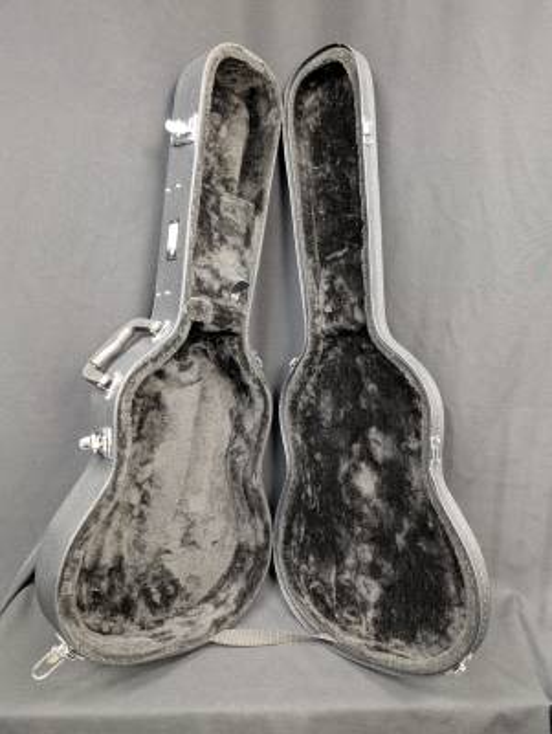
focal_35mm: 24
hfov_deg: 56.9
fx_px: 509
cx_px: 276
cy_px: 367
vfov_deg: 71.5
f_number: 1.68
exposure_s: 1/24.8
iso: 597
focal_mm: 6.9
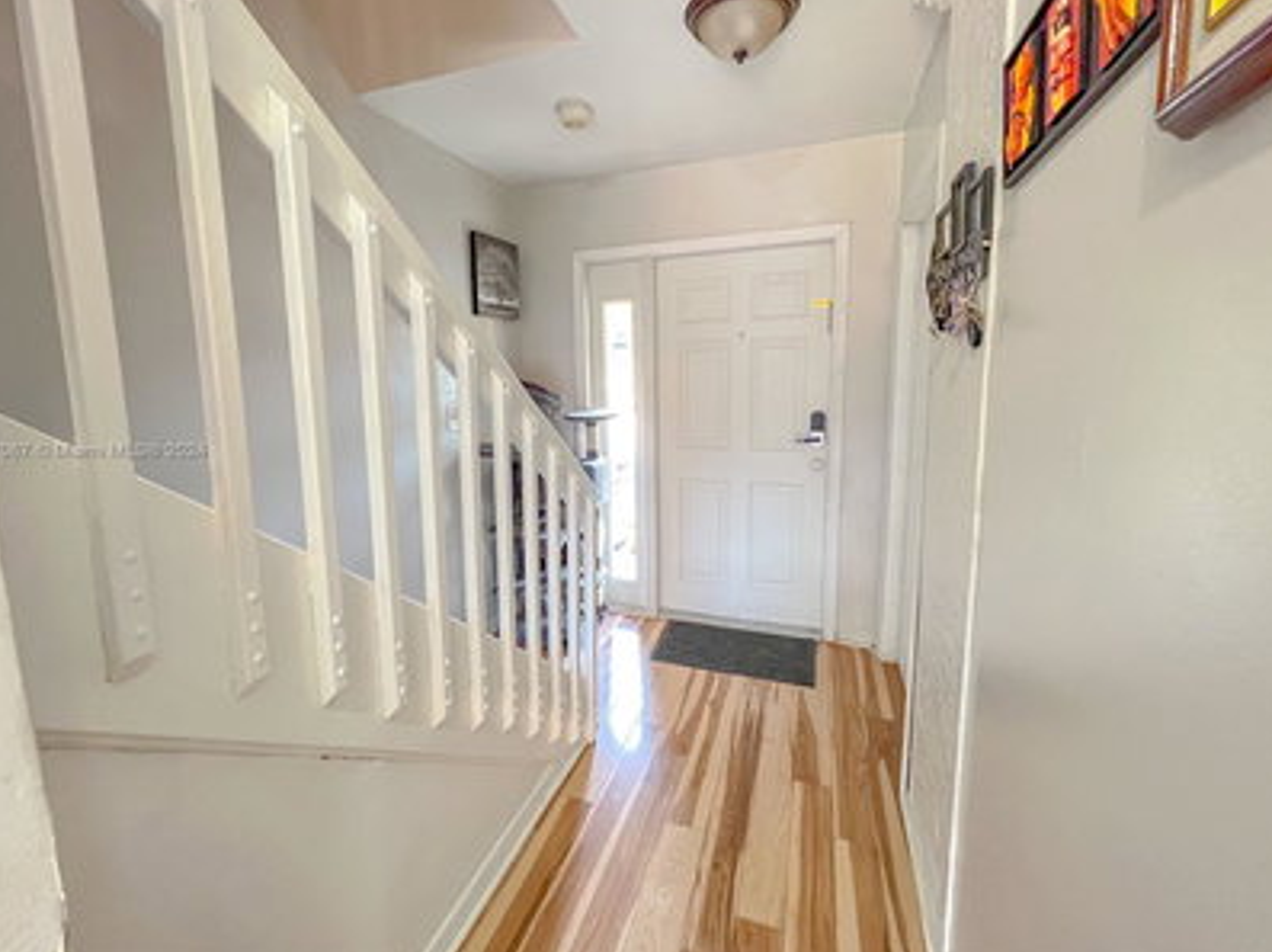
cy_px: 452
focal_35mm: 14
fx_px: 514
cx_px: 617
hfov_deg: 102.1
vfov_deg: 85.5
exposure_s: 1/60
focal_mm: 1.57
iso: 640
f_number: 1.8
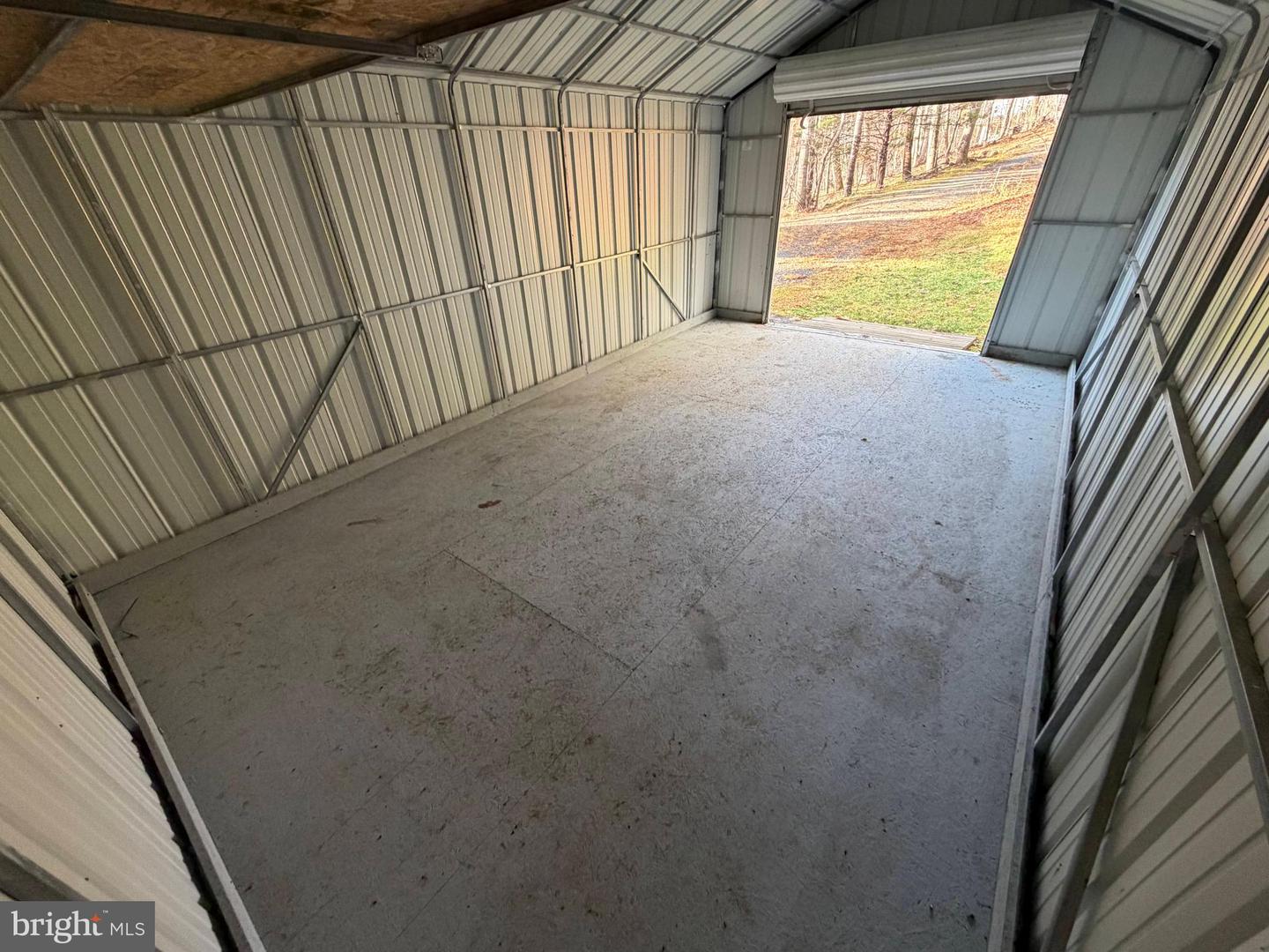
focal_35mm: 14
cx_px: 634
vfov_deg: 85.7
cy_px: 476
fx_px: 513
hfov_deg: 102.1
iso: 320
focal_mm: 2.22
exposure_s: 1/80
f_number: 2.2
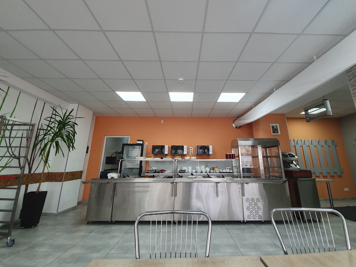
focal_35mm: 15
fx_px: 154
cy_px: 114
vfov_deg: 81.2
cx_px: 187
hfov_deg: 98.1
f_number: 2.2
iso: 100
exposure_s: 1/50
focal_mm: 1.8
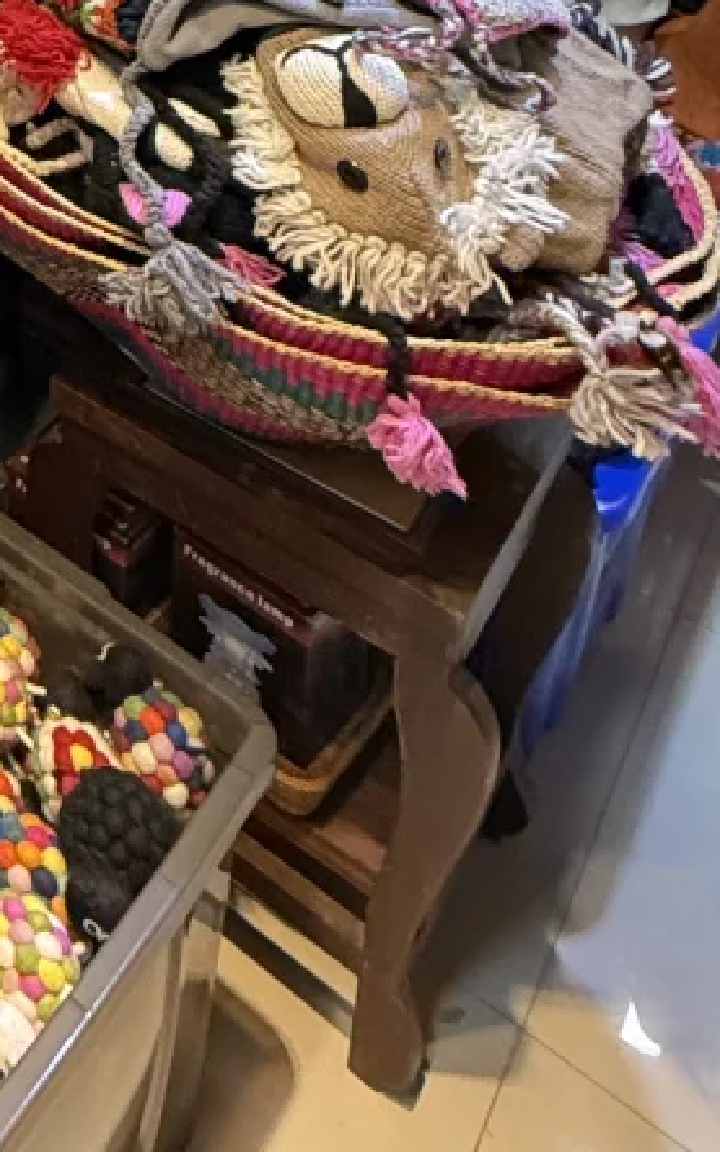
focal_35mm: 48
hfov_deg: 19.4
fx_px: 1507
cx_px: -606
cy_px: -528
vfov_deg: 28.8
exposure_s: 1/50
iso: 500
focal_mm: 2.22
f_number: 2.2
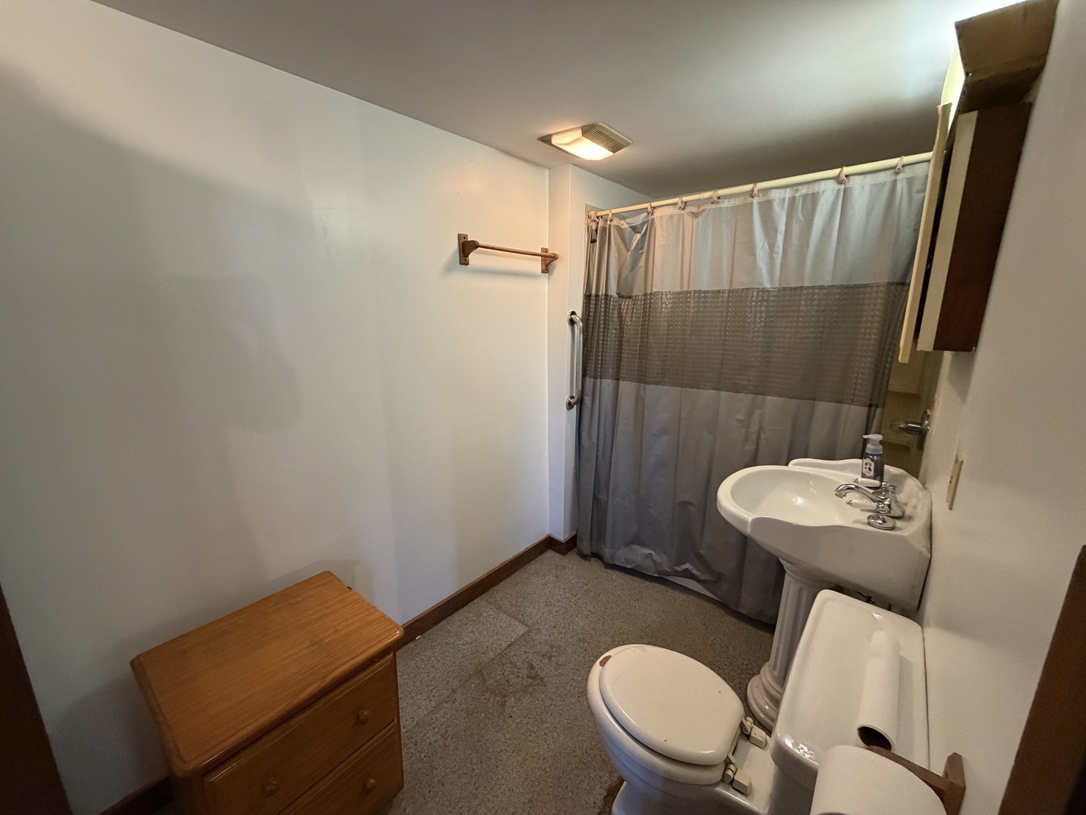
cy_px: 408
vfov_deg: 85.7
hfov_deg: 102.1
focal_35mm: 14
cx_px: 543
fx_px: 439
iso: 500
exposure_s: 1/60
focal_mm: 2.22
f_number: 2.2
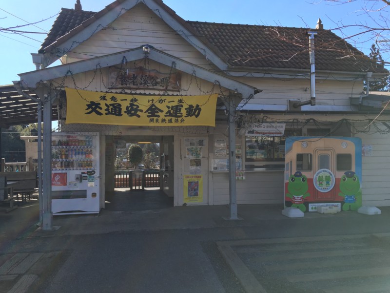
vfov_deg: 48.2
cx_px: 195
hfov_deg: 61.7
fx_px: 327
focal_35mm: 29
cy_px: 146
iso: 25
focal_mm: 4.15
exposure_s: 1/651
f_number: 2.2
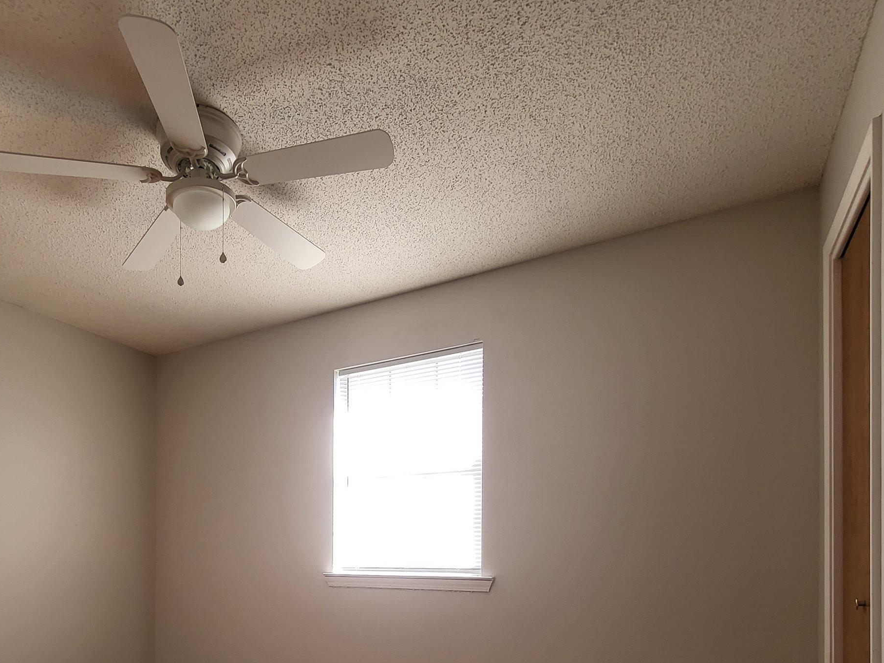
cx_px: 329
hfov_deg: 75.0
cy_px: 549
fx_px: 562
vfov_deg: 55.8
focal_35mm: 22
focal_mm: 1.74
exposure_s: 1/60
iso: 50
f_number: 2.2
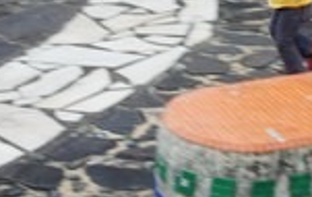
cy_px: -2
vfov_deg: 12.4
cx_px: 269
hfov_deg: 19.5
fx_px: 894
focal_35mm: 105
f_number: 5.6
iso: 200
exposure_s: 1/40
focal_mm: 26
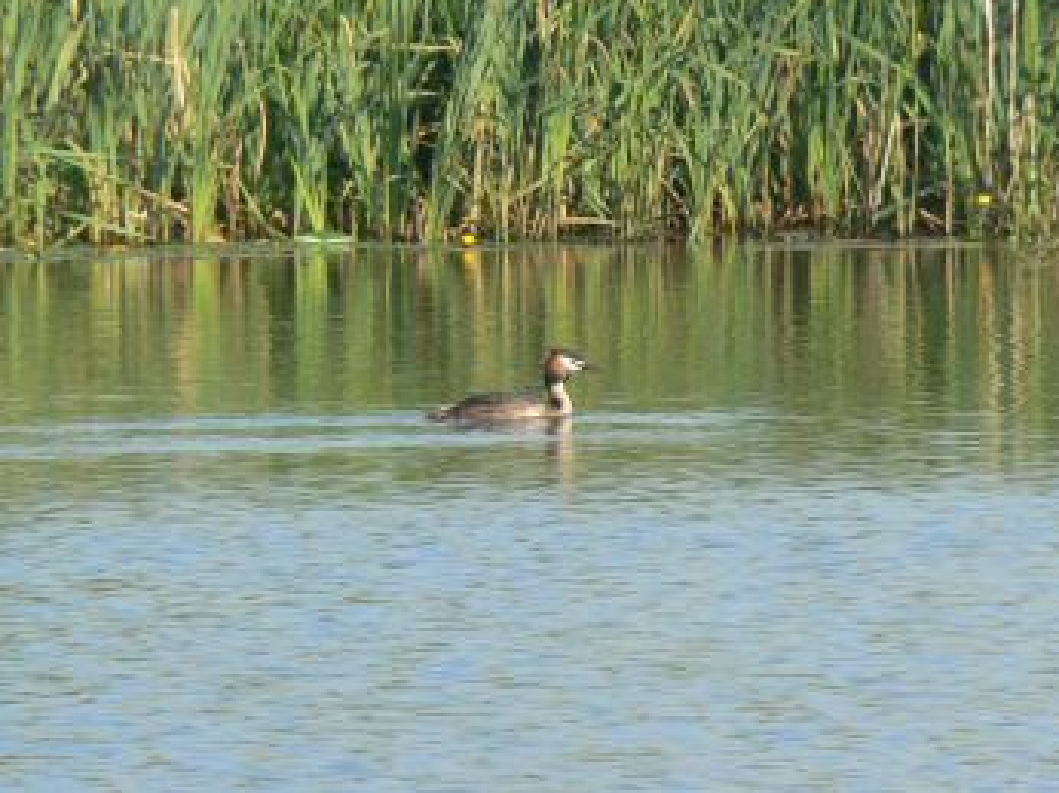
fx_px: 13757
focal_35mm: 450
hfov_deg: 4.4
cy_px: 383
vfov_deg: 3.3
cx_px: 526
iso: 80
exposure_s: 1/250
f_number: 5.6
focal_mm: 72
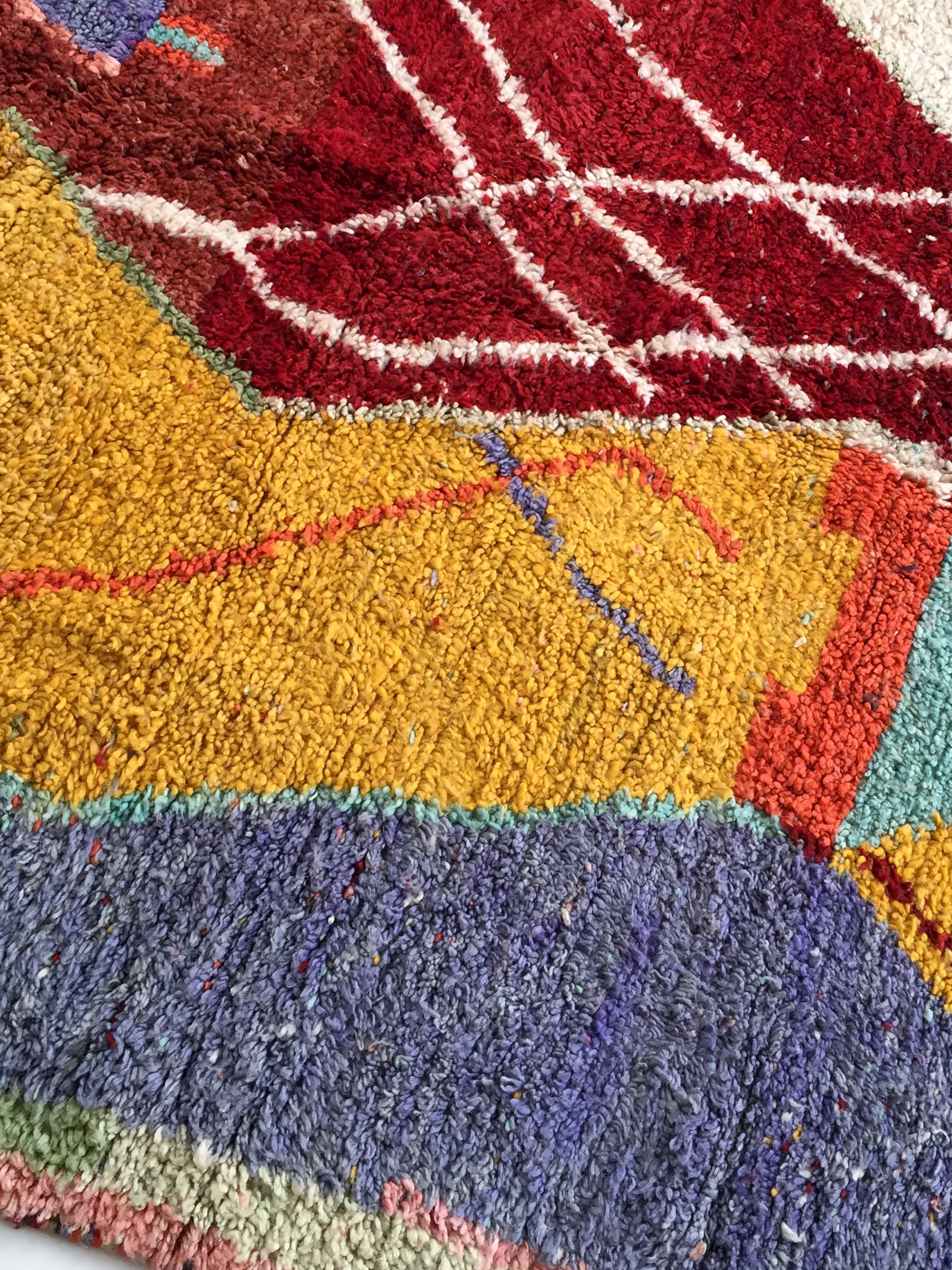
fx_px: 1540
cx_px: 646
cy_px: 452
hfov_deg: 34.0
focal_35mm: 42
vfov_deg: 44.3
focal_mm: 4.15
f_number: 2.2
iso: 32
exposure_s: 1/33
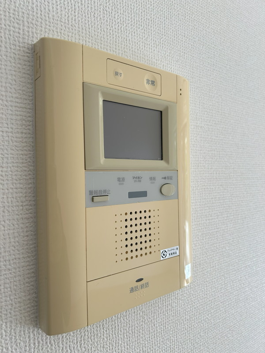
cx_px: 132
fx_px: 265
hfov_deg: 53.1
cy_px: 176
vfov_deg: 67.3
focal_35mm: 26
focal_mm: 5.7
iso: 40
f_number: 1.5
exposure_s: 1/121
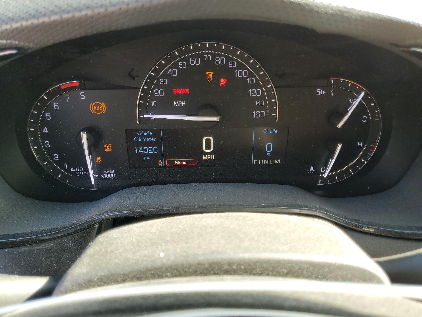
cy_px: 158
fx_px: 317
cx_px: 211
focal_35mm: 26
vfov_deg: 53.1
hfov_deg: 67.3
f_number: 1.5
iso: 50
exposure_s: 1/120
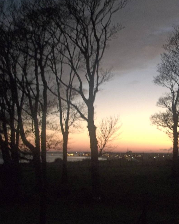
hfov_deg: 21.0
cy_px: 123
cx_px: 97
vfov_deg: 26.1
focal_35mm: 73
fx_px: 483
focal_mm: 8.3
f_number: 3.7
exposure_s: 1/8
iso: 181
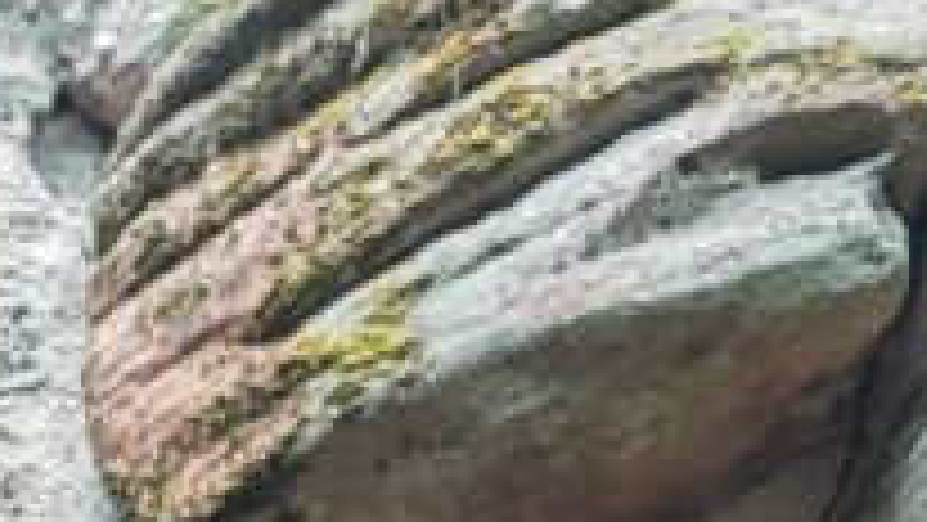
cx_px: -999
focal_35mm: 103
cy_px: 1359
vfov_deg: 9.9
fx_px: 2532
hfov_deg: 15.7
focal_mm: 2.03
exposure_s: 1/64.5
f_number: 1.8
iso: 100
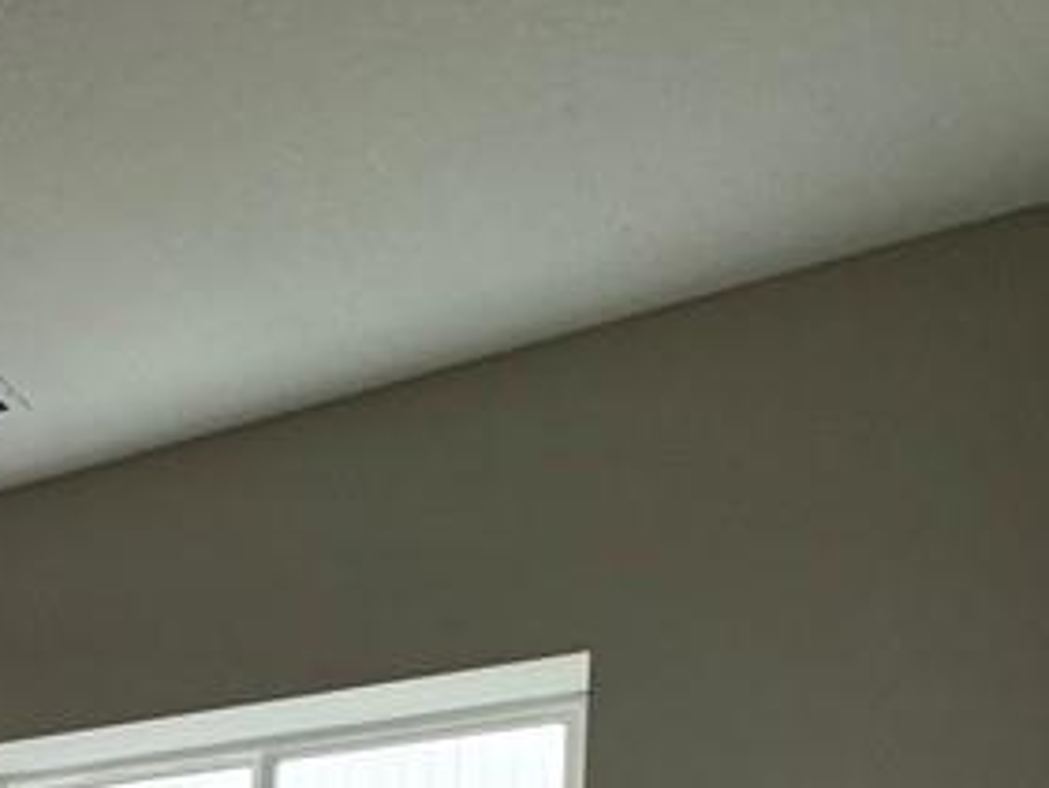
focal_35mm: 51
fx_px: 1546
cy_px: 1188
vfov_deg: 23.0
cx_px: -594
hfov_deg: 25.7
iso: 250
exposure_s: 1/60
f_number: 2.2
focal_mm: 2.22
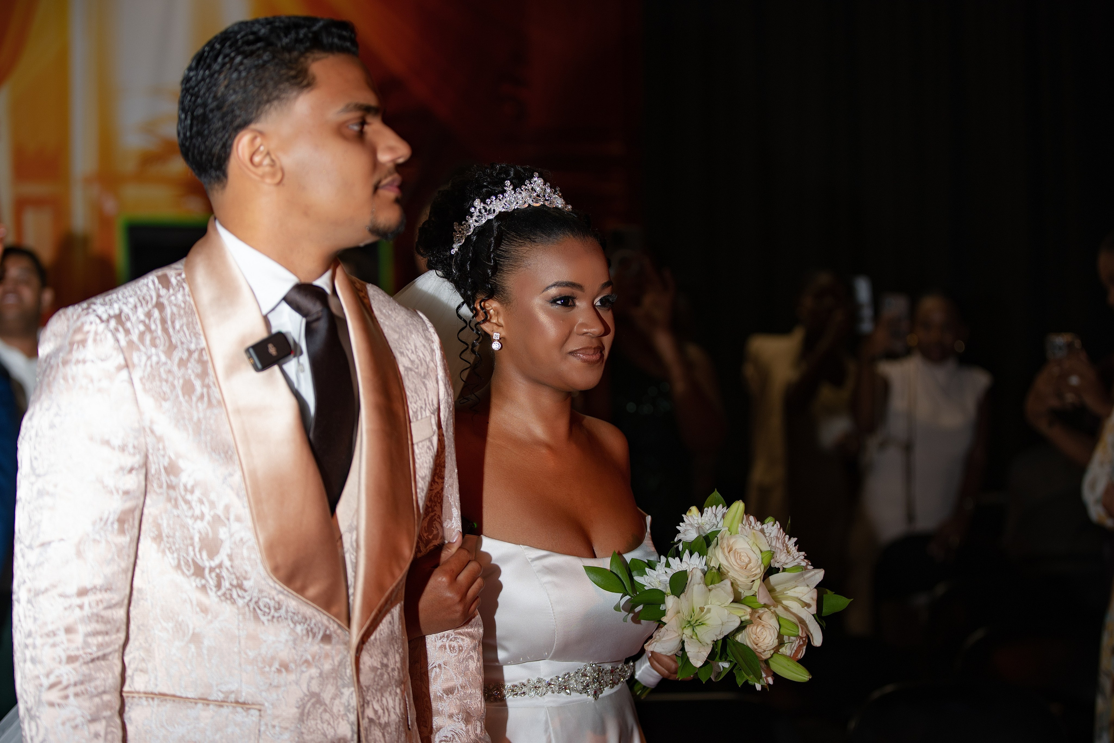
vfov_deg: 19.5
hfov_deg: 28.8
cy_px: 372
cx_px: 557
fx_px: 2166
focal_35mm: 70
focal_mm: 70
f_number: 2.8
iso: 320
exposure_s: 1/160
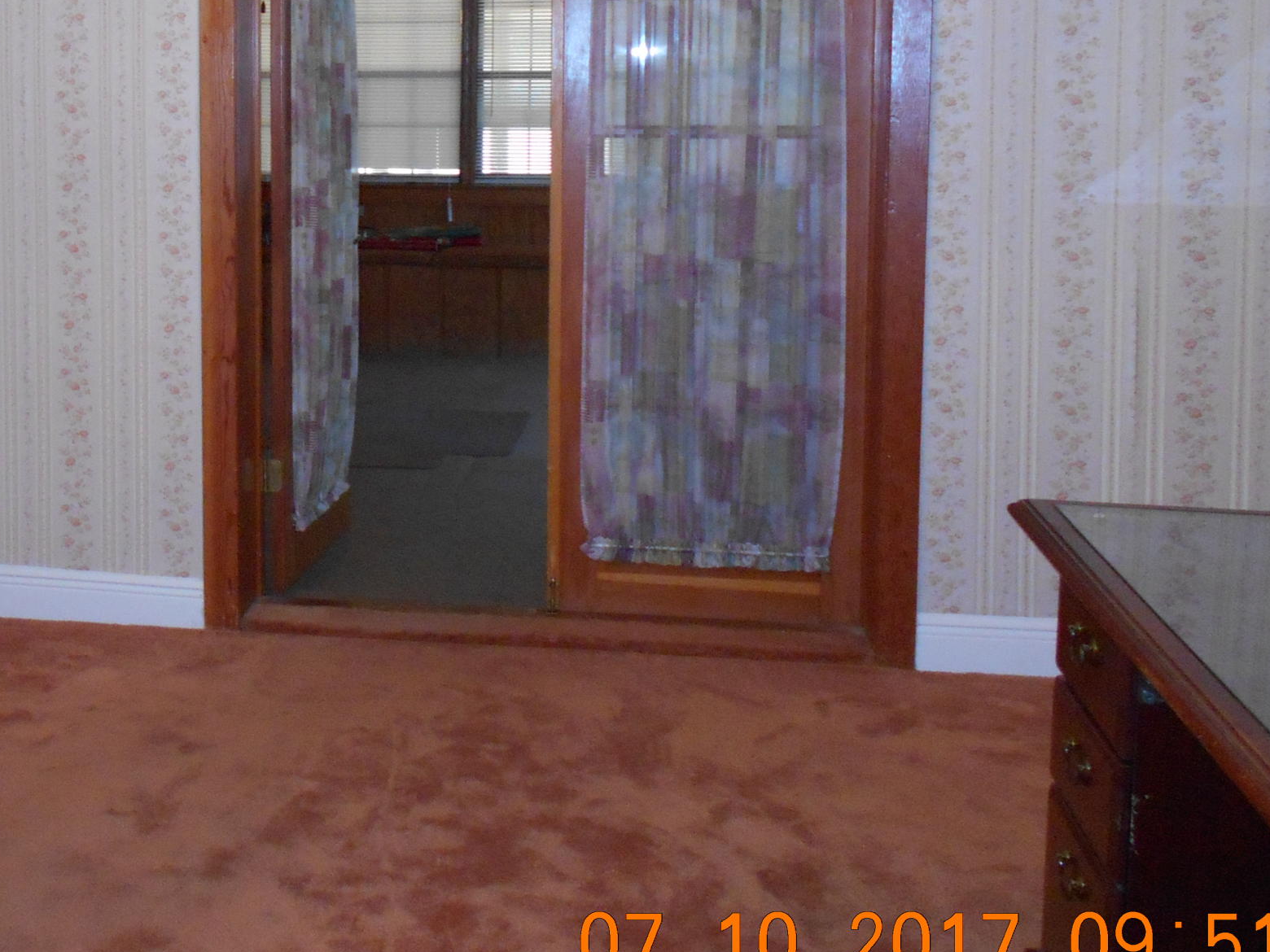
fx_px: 1834
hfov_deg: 36.4
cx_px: 192
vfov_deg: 28.5
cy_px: 203
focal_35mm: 50
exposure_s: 1/25
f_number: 3.2
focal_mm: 4.6
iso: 280
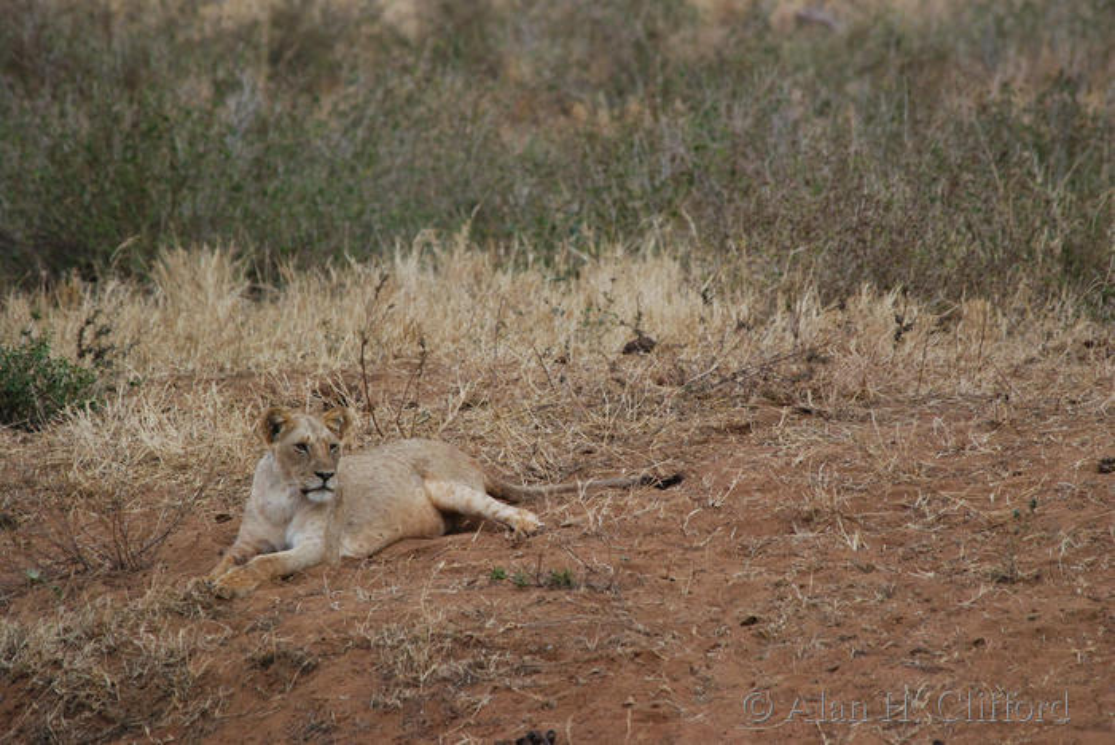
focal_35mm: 600
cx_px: 558
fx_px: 18598
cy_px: 372
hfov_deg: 3.4
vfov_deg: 2.3
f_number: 5.6
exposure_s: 1/320
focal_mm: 400
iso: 1000
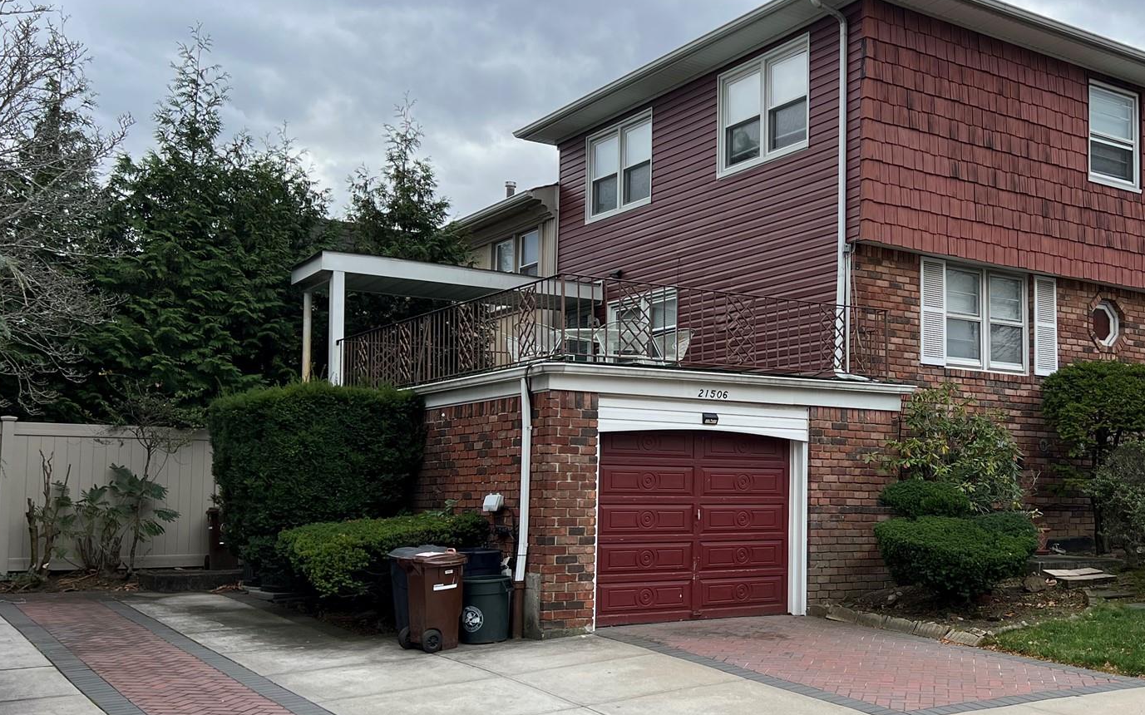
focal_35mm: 41
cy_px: 390
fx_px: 1279
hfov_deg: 47.2
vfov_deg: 31.2
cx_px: 791
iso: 50
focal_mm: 5.7
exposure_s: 1/974
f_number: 1.5
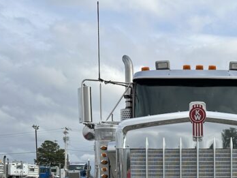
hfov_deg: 34.4
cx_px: 208
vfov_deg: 25.7
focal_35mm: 53
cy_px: 191
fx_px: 363
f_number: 1.78
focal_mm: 6.86
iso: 80
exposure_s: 1/4016
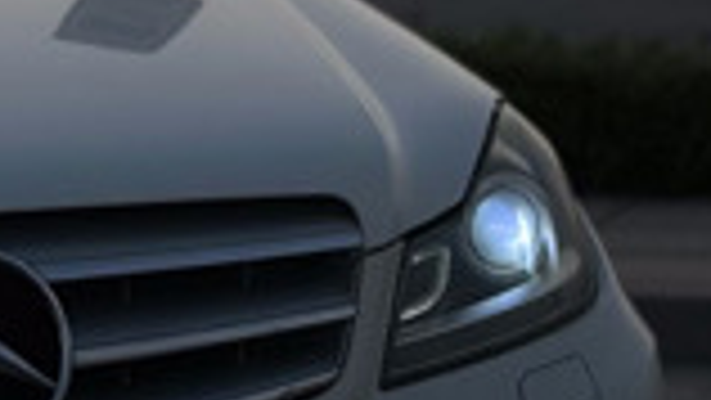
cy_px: -436
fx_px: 3753
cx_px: -392
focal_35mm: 199
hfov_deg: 10.4
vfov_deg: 5.9
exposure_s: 1/13699
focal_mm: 6.86
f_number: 1.78
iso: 100
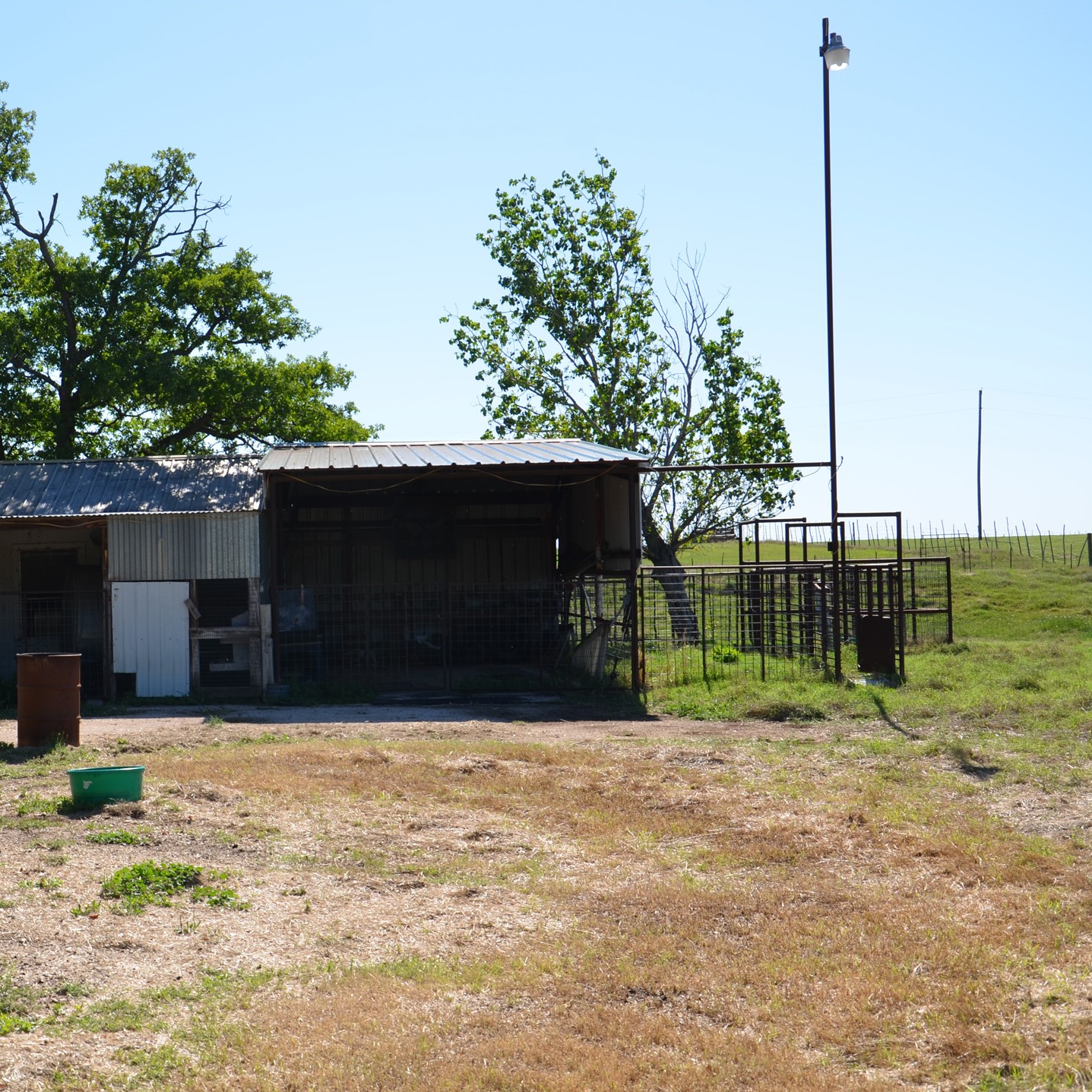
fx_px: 1927
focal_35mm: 54
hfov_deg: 31.3
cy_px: 545
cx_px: 326
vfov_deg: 31.6
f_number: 8
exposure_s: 1/250
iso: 100
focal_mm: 28
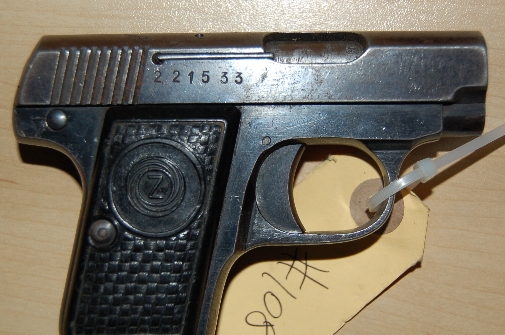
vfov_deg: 22.2
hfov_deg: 32.9
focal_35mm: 61
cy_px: 160
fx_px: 854
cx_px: 262
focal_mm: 34
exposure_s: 1/60
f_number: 4.5
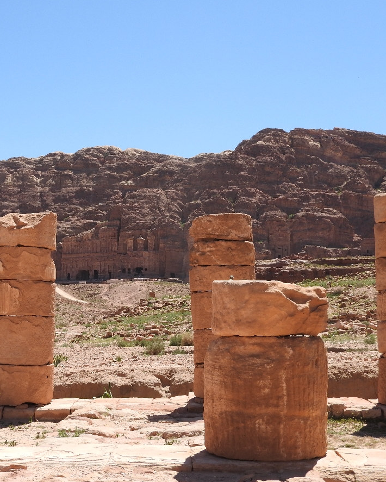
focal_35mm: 66
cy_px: 241
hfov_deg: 23.0
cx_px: 118
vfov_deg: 28.7
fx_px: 942
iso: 100
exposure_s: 1/1000
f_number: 4
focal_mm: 9
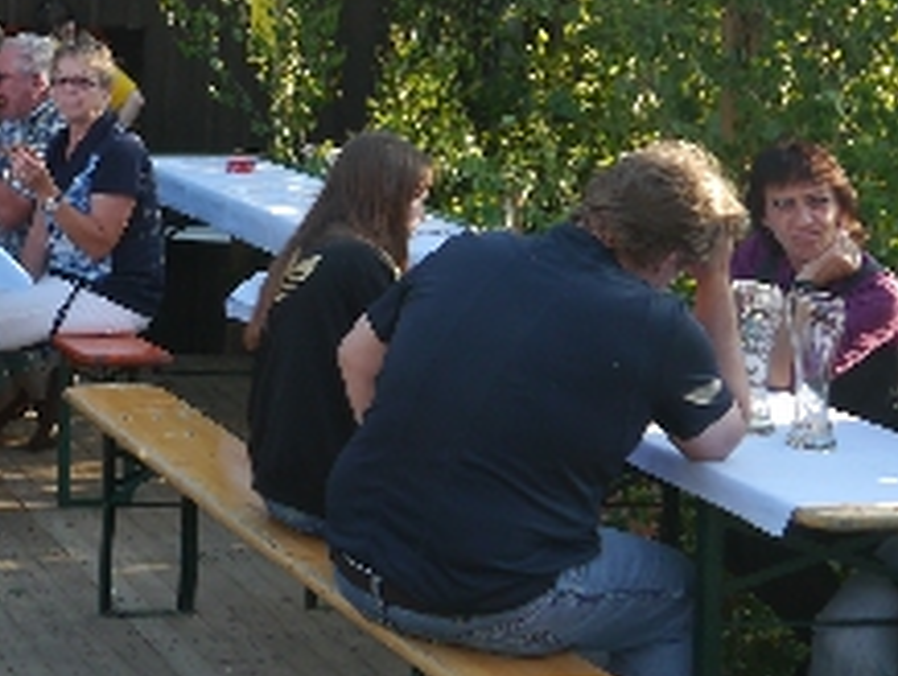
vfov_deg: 18.6
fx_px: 2000
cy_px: -10
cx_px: -334
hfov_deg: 22.2
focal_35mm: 77
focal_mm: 14
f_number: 4.5
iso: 160
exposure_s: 1/125
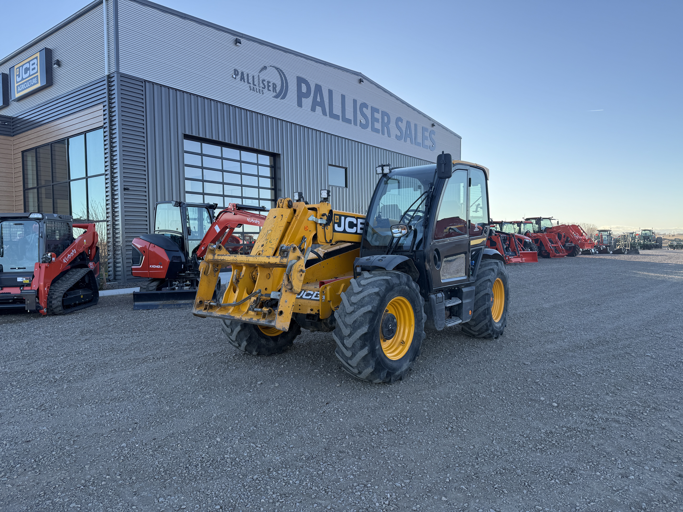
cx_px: 342
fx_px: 474
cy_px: 256
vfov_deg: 56.8
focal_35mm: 24
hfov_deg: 71.6
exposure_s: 1/1046
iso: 80
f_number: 1.78
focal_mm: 6.76
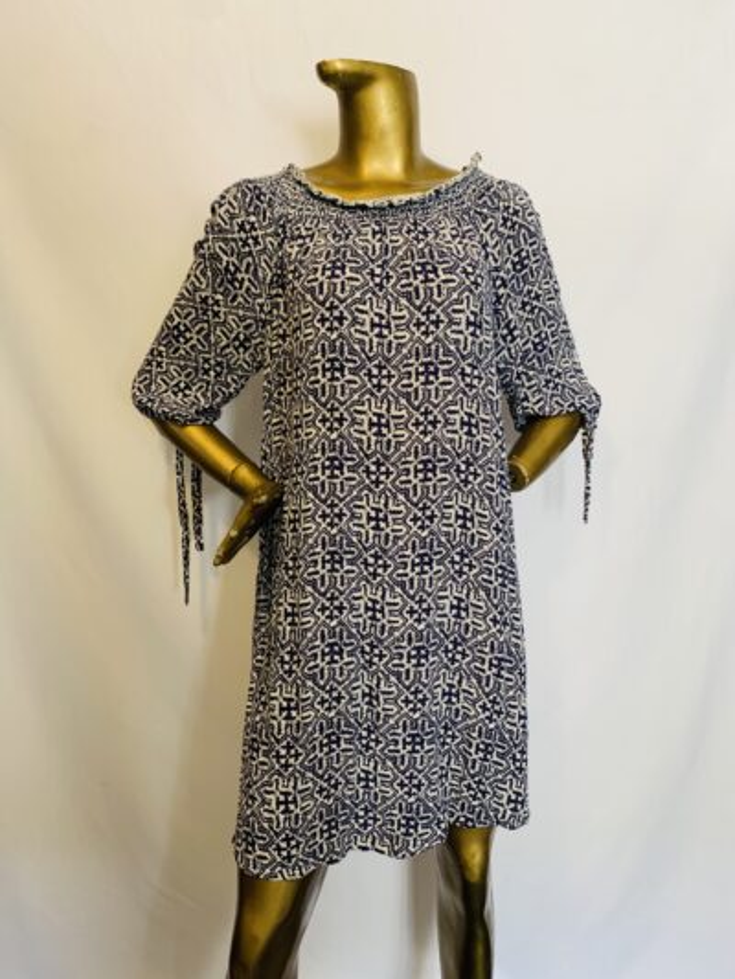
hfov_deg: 53.1
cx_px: 368
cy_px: 490
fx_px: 736
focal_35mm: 26
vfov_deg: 67.3
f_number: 1.8
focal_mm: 4.25
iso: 160
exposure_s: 1/50
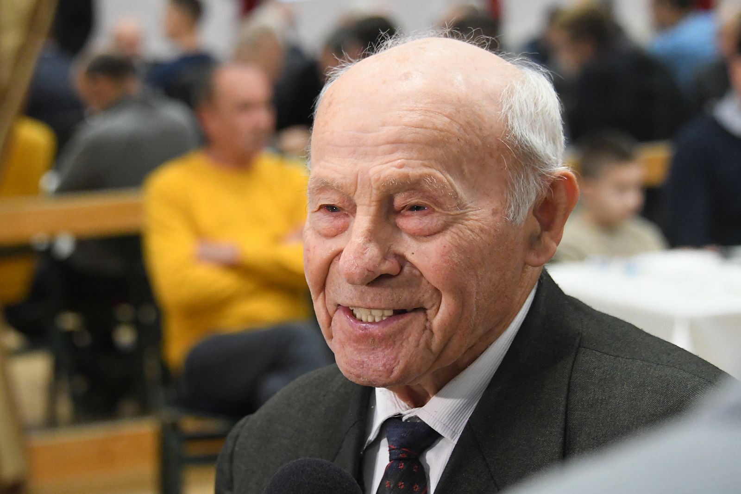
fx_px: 2841
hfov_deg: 14.9
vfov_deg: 9.9
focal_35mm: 138
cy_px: 247
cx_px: 370
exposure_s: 1/100
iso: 6400
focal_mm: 92
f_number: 5.3
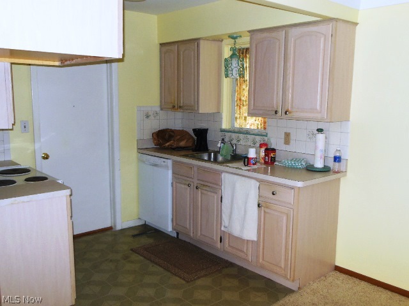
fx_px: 390
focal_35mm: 33
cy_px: 153
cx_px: 204
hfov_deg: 55.4
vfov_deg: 42.9
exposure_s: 1/30
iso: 250
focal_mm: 6
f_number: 3.5
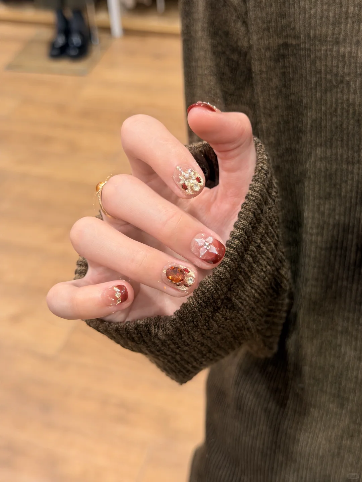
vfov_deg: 39.7
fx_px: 669
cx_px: 181
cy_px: 241
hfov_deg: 30.3
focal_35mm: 48
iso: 64
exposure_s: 1/50
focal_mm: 6.76
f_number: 1.78
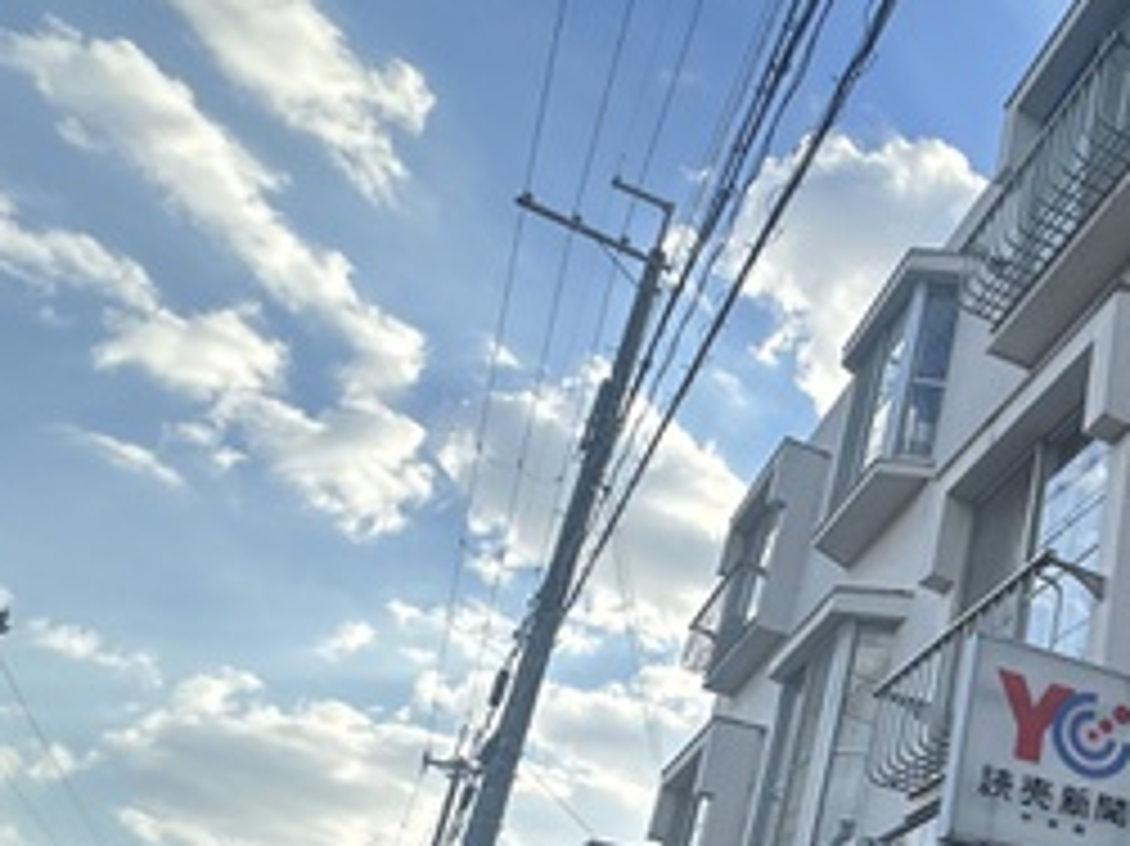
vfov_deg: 35.9
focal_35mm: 39
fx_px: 1273
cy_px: 646
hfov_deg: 39.5
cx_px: 1234
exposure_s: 1/1208
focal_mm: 2.22
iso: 50
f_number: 2.2
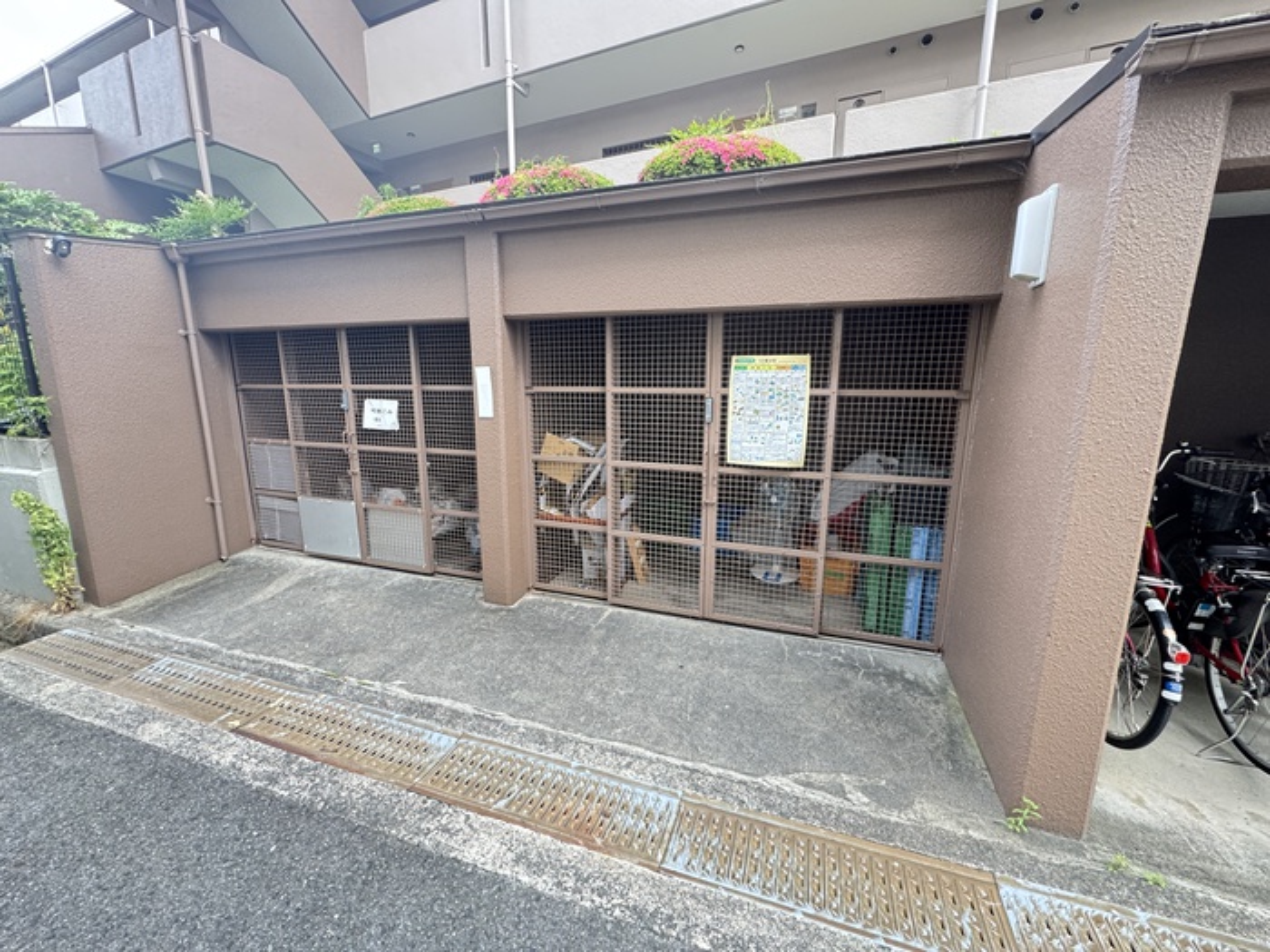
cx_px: 635
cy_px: 476
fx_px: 514
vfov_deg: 85.7
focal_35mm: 14
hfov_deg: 102.1
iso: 160
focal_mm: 2.22
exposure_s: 1/99
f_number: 2.2
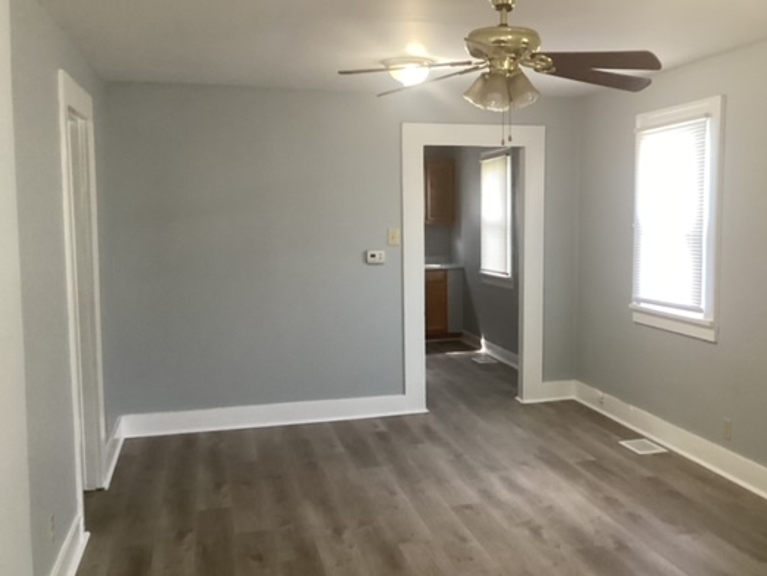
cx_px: 464
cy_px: 304
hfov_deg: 48.6
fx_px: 842
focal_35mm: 38
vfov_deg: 37.7
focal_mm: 3.3
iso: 320
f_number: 2.4
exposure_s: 1/50
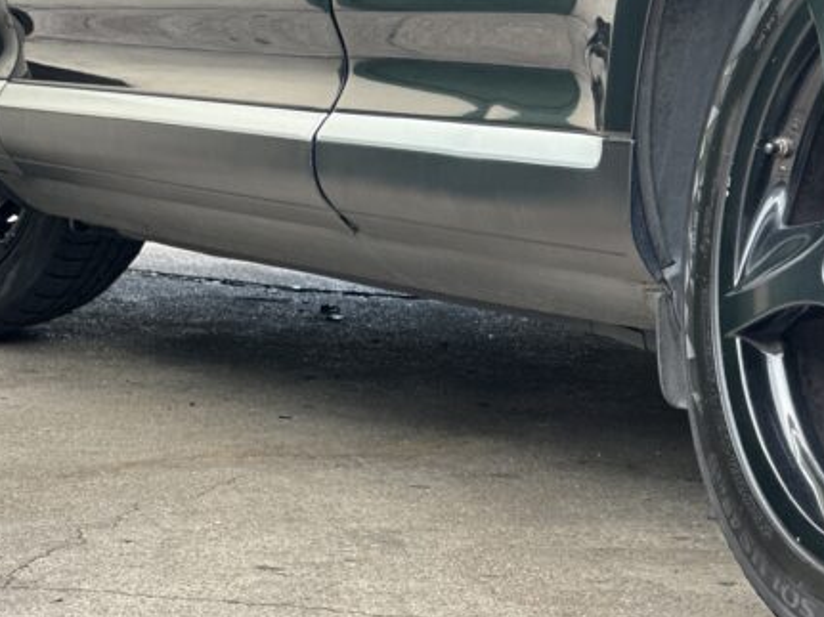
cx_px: 478
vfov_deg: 10.4
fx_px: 3403
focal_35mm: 143
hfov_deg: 13.8
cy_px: 189
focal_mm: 9
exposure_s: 1/121
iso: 80
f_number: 2.8
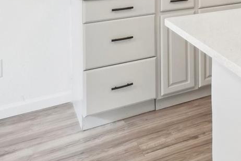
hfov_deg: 29.4
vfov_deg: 22.1
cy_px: -72
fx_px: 348
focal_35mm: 52
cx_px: 326
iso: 400
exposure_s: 1/13
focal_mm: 10
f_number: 8
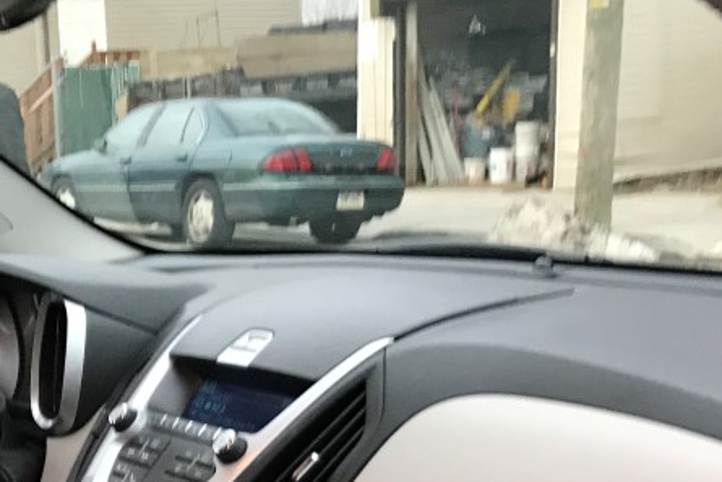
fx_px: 1344
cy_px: 534
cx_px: 130
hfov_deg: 29.3
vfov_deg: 19.4
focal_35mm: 67
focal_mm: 3.99
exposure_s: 1/30
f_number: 1.8
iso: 32
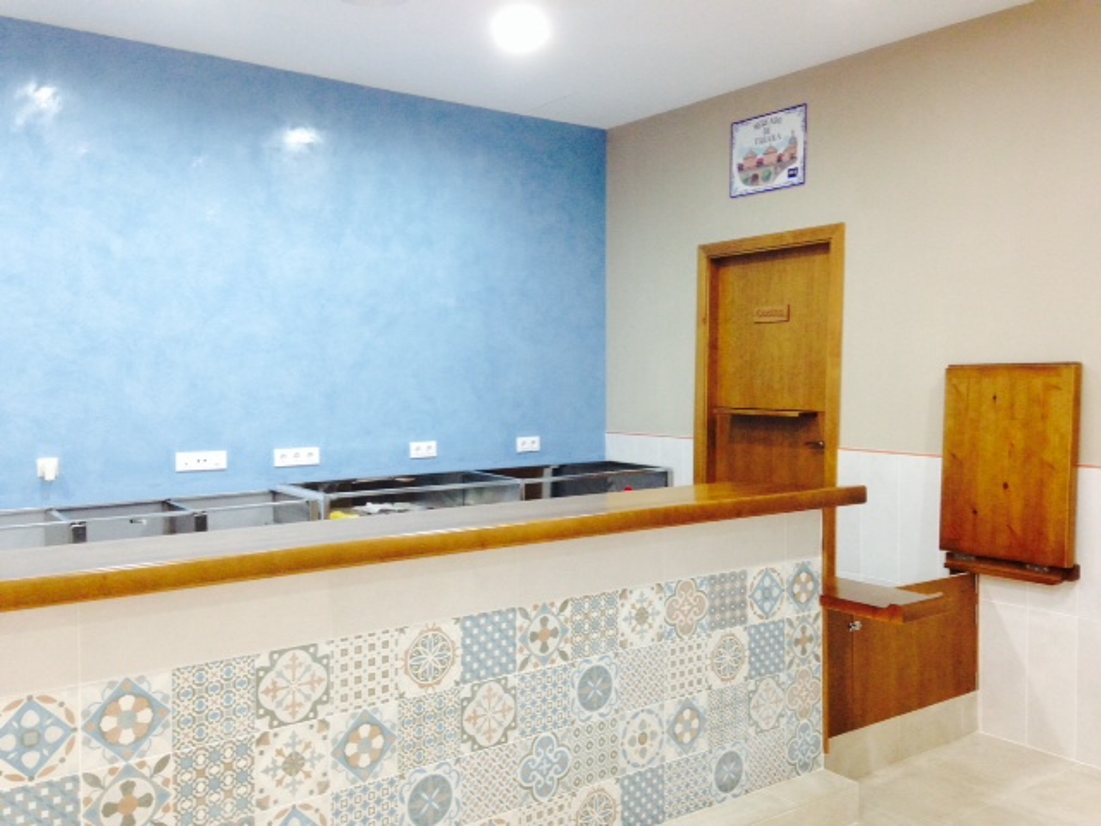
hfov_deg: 55.4
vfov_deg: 42.9
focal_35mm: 33
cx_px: 550
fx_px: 1050
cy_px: 413
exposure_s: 1/20
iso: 160
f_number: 2.4
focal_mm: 4.12
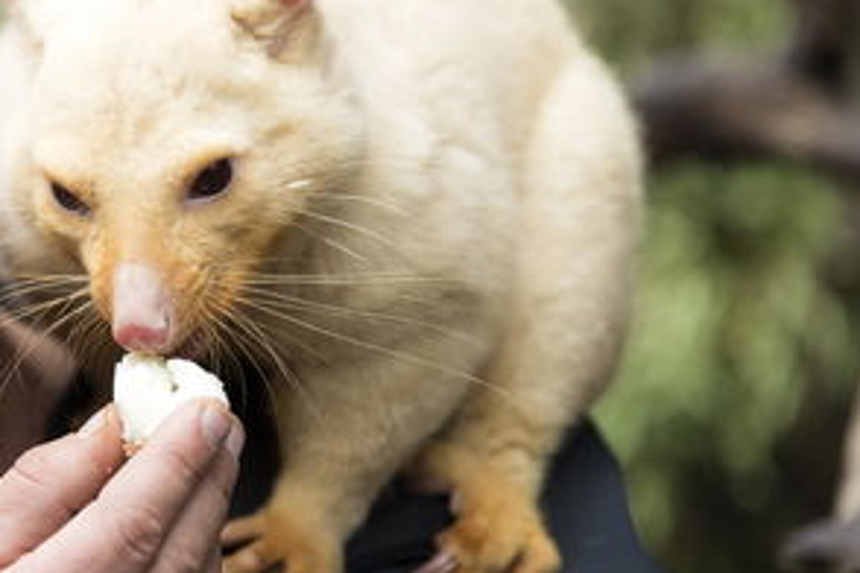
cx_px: 184
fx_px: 4682
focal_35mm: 196
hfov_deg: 10.5
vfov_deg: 7.0
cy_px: 205
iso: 400
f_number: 4
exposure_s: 1/320
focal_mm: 120
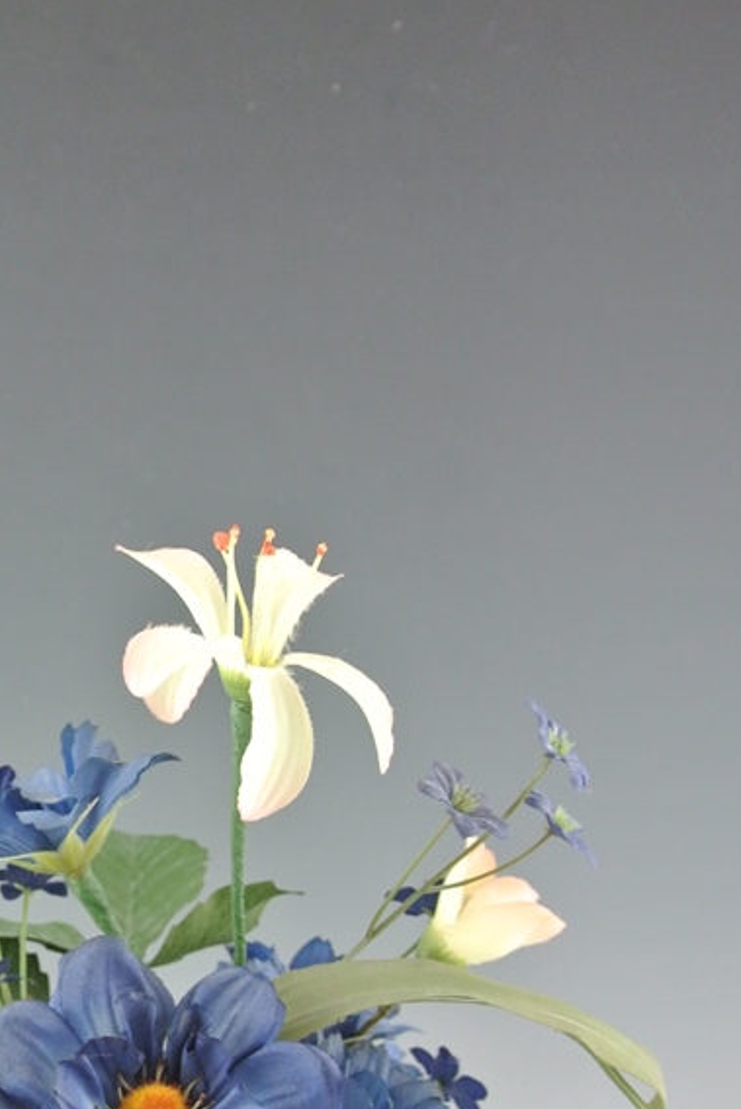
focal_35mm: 90
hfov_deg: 15.1
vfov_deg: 22.5
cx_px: 122
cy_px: 782
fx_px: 2773
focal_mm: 18.9
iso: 450
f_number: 4.8
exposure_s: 1/60
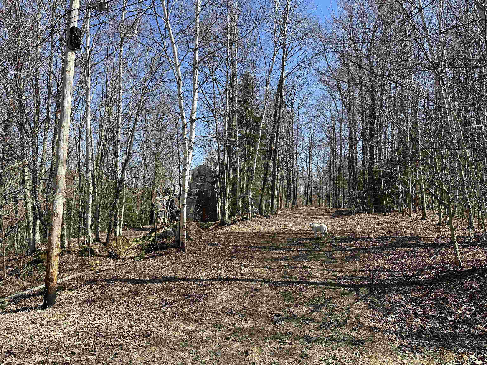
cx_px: 244
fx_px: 338
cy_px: 182
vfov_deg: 56.8
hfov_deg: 71.6
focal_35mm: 24
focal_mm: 6.86
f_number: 1.78
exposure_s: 1/2028
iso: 80
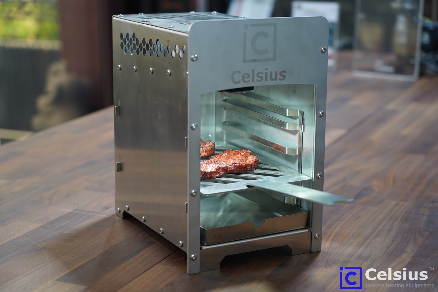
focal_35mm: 74
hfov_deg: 27.3
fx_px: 900
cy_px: 146
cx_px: 219
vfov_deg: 18.4
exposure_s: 1/80
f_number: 4
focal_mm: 74
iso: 2500
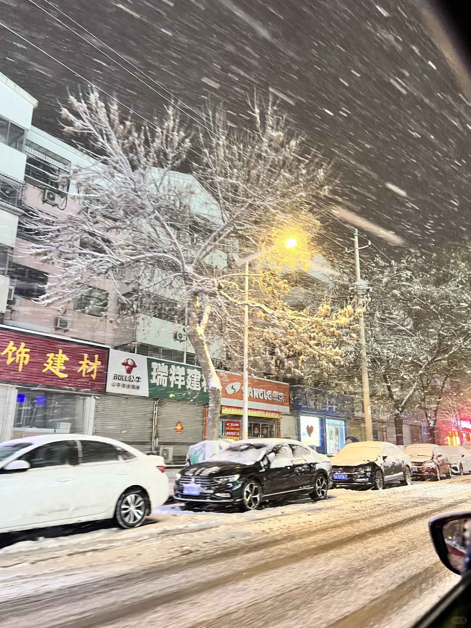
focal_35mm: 26
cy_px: 314
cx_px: 236
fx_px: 472
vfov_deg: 67.3
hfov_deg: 53.1
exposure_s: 1/50
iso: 320
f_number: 1.5
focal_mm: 5.7
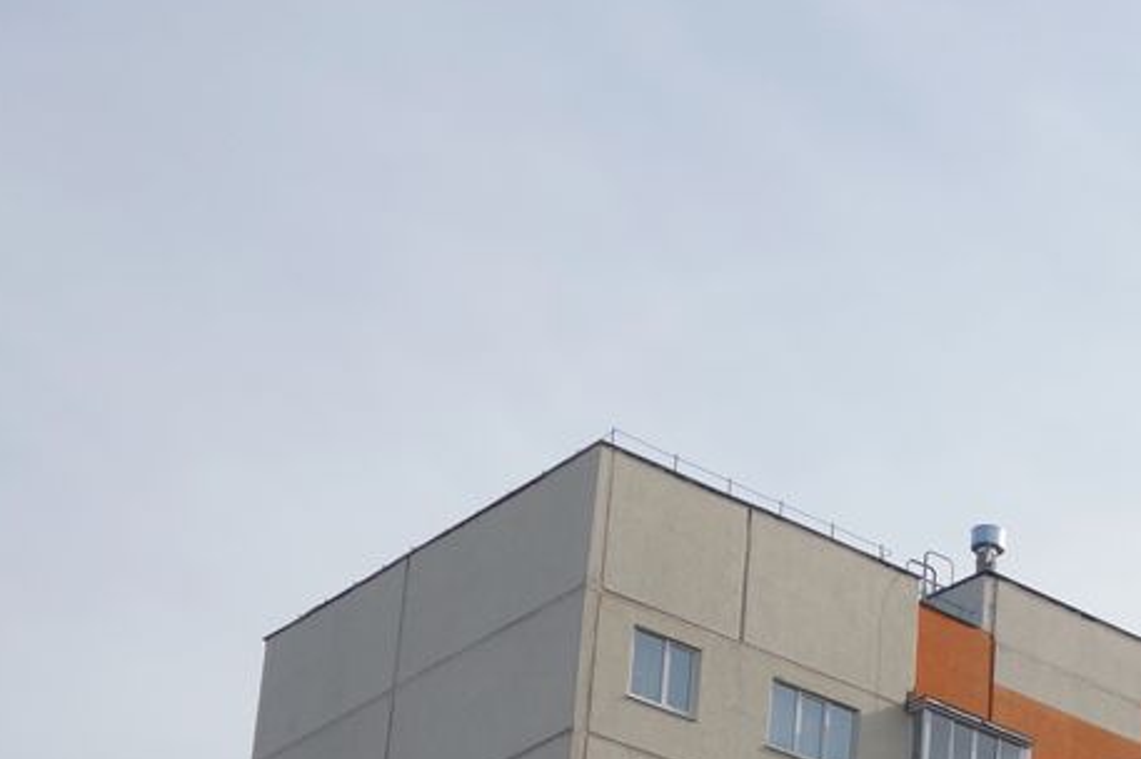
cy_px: 1221
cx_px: 1535
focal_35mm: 92
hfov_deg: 20.1
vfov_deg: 13.7
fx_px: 2914
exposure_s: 1/500
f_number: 5.6
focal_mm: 10.4
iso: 125
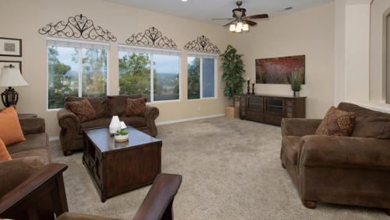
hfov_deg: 86.6
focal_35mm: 20
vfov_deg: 55.3
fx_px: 207
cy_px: 83
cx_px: 200
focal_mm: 15
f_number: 8
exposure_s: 1/200
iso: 320
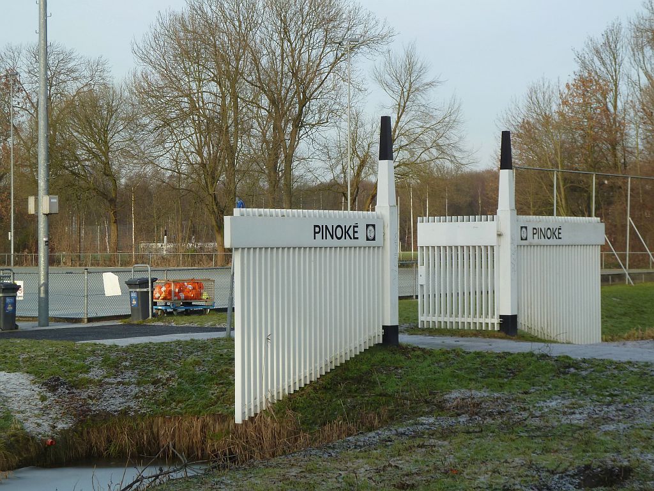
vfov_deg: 18.9
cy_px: 246
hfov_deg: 25.0
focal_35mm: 78
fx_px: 1474
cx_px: 327
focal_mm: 12.8
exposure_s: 1/250
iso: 80
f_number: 4.2
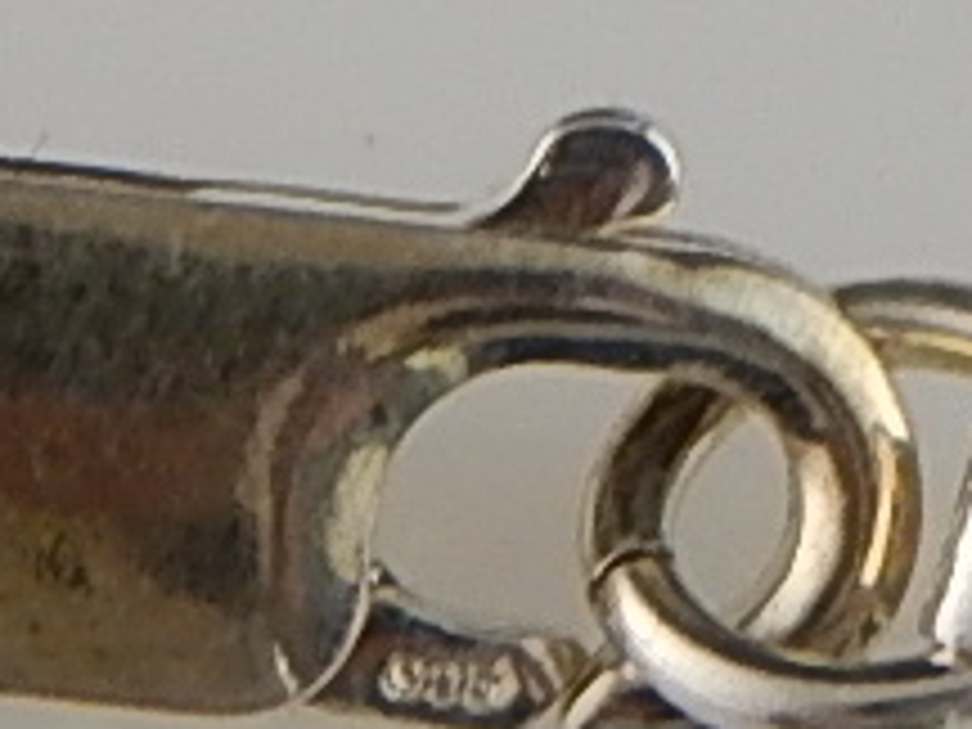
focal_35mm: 629
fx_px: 17662
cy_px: -580
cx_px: 842
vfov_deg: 2.4
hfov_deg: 3.2
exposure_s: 1/30
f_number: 4.3
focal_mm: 15.3
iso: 140
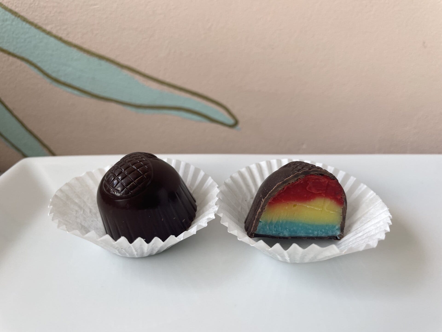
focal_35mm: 26
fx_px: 332
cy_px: 166
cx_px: 221
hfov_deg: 67.3
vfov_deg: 53.1
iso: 40
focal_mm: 4.2
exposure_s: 1/121
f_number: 1.6
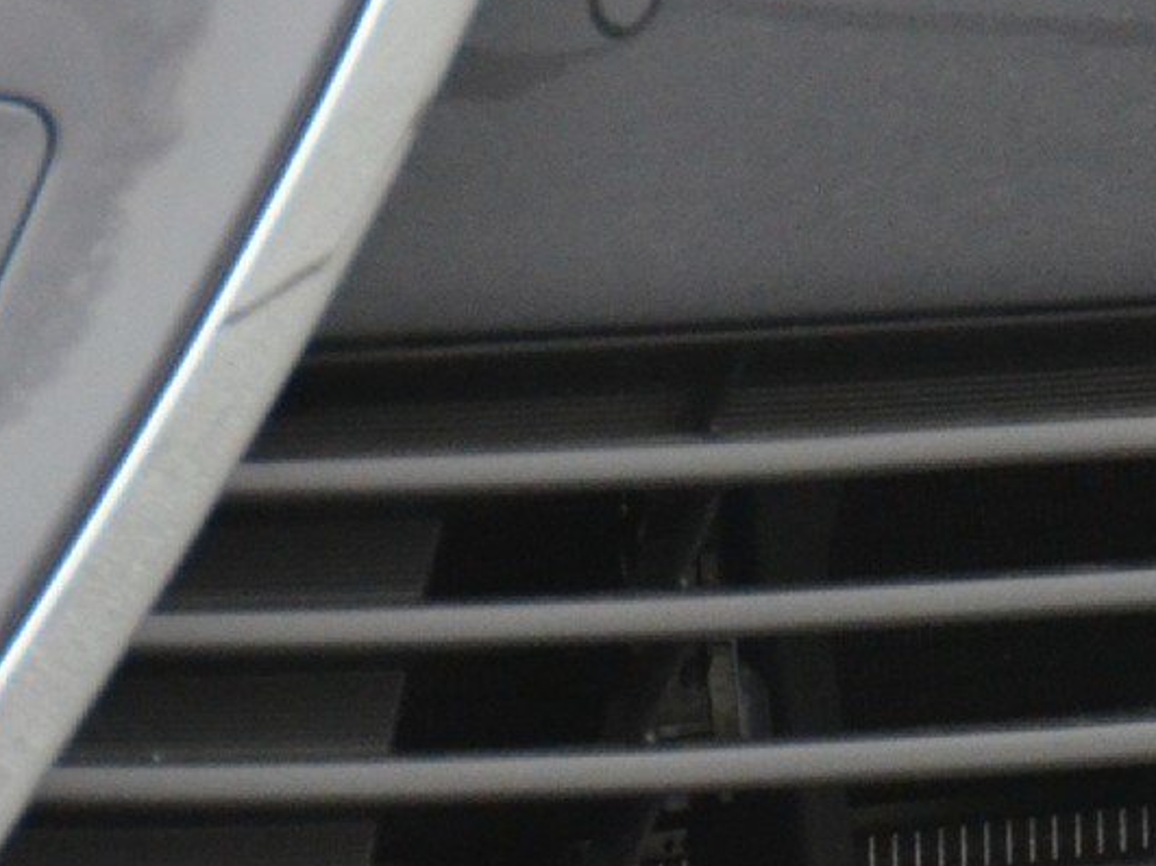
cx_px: 1652
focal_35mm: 711
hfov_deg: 2.8
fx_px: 23747
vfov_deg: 2.1
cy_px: -320
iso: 1600
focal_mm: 105
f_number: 5.3
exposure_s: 1/500
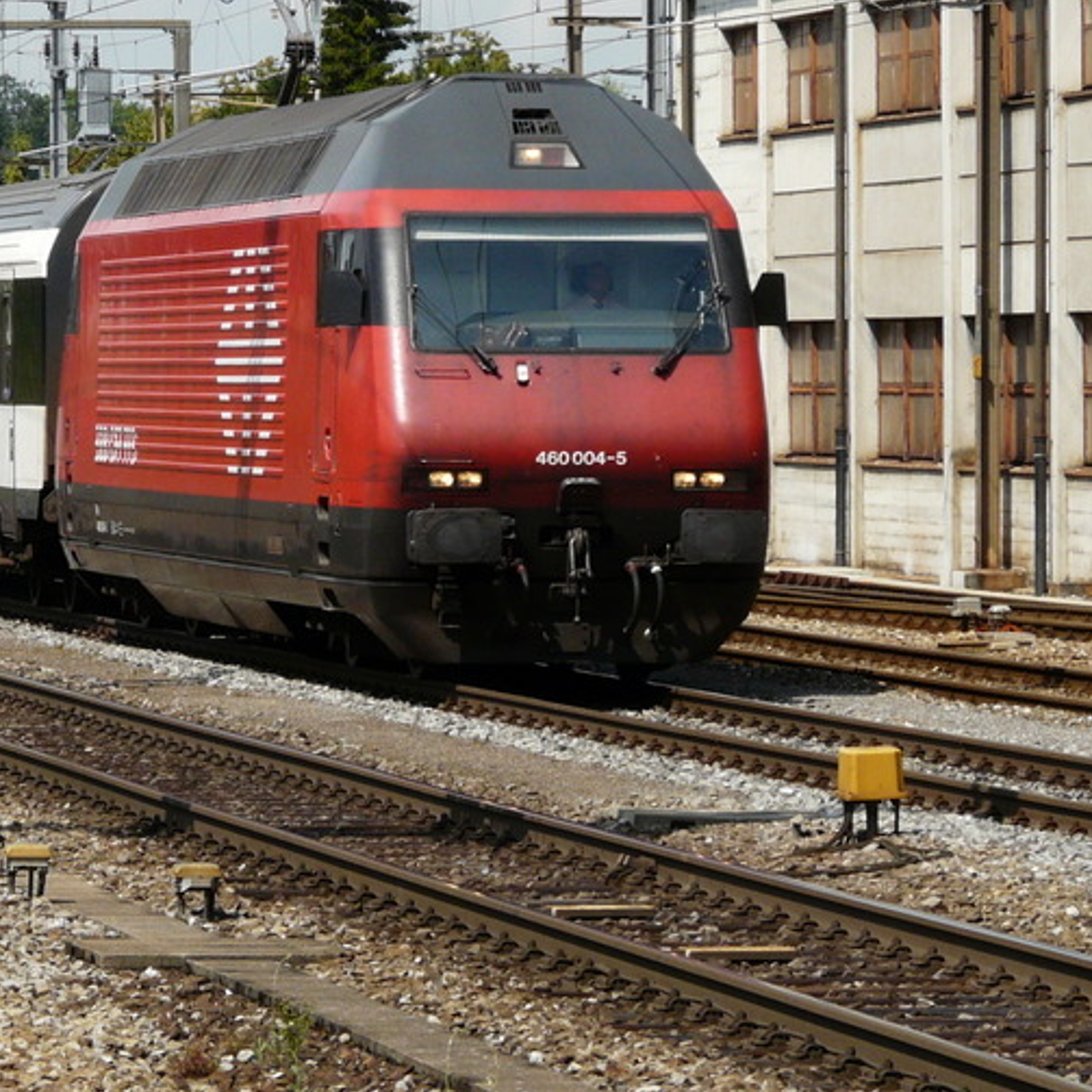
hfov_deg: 7.1
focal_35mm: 248
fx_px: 8851
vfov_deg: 7.1
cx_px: 280
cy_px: 323
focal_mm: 23.1
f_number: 5.6
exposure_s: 1/500
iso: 100
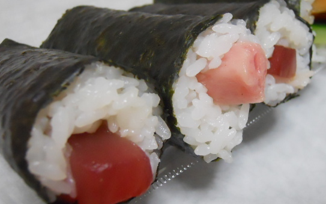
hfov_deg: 44.3
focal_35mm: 45
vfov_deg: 28.5
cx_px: 183
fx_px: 400
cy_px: 85
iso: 800
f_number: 3
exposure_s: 1/80
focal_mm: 6.4
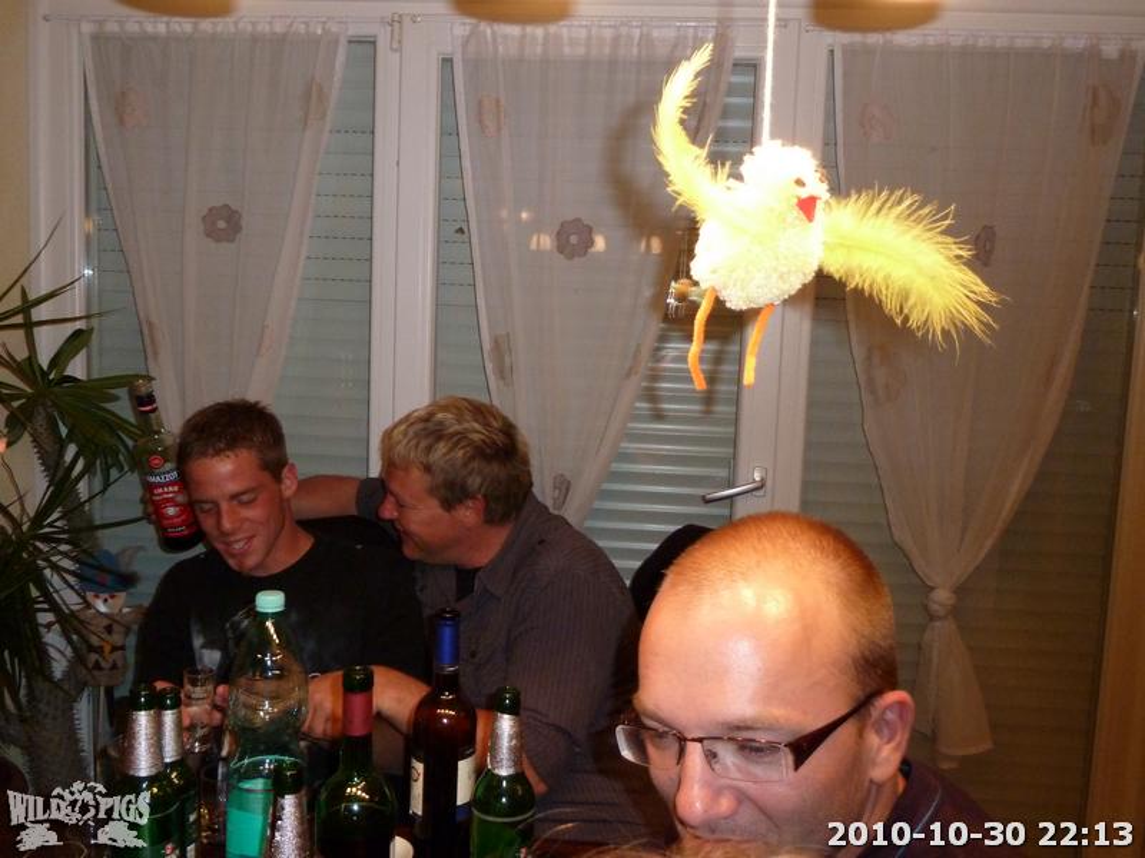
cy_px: 429
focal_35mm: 30
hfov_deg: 60.0
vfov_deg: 46.8
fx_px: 992
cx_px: 572
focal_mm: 5
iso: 400
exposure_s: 1/30
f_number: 3.4
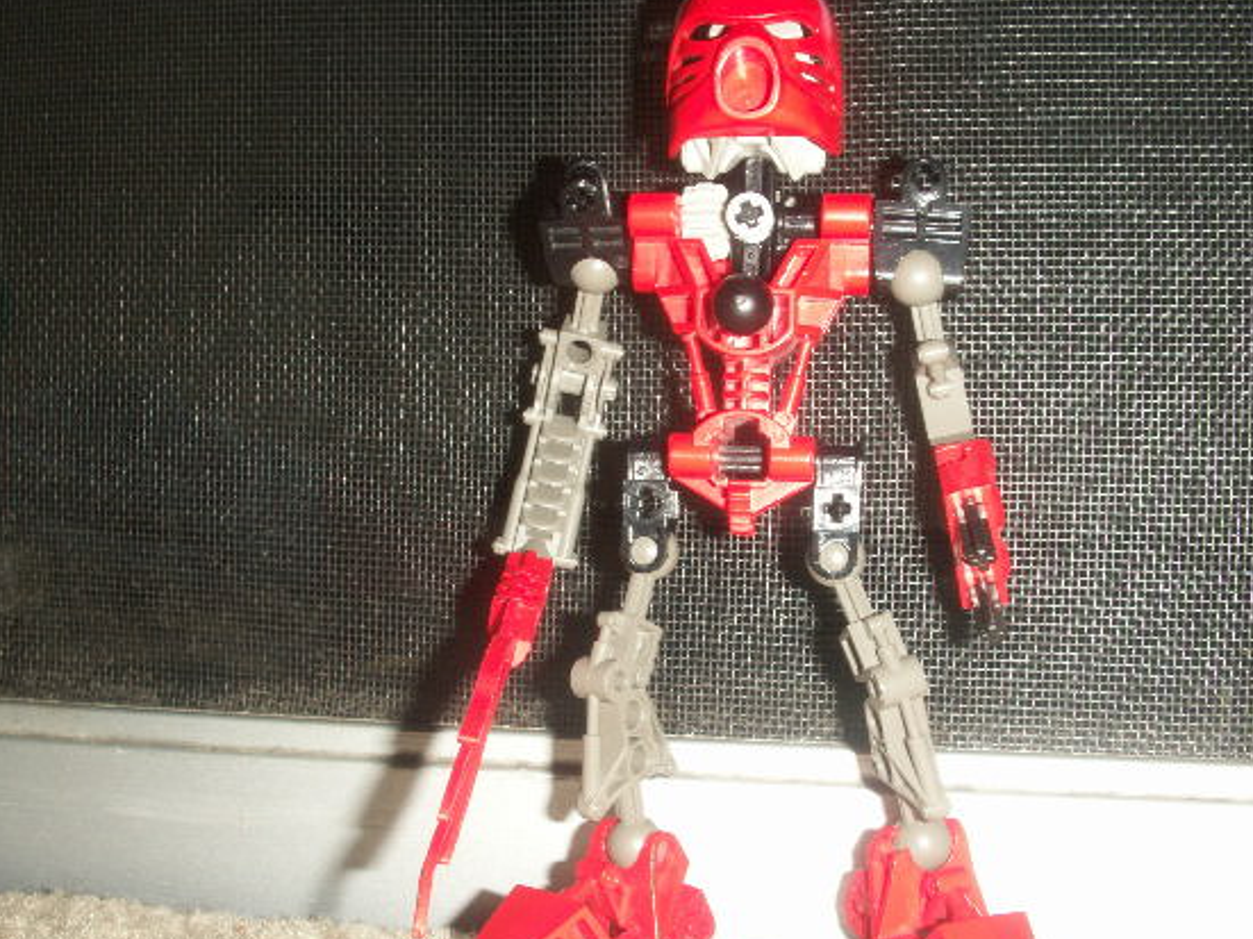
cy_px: 516
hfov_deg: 43.8
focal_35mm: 43
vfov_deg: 33.6
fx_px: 1556
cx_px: 673
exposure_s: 1/40
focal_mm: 7.7
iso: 50
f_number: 7.1
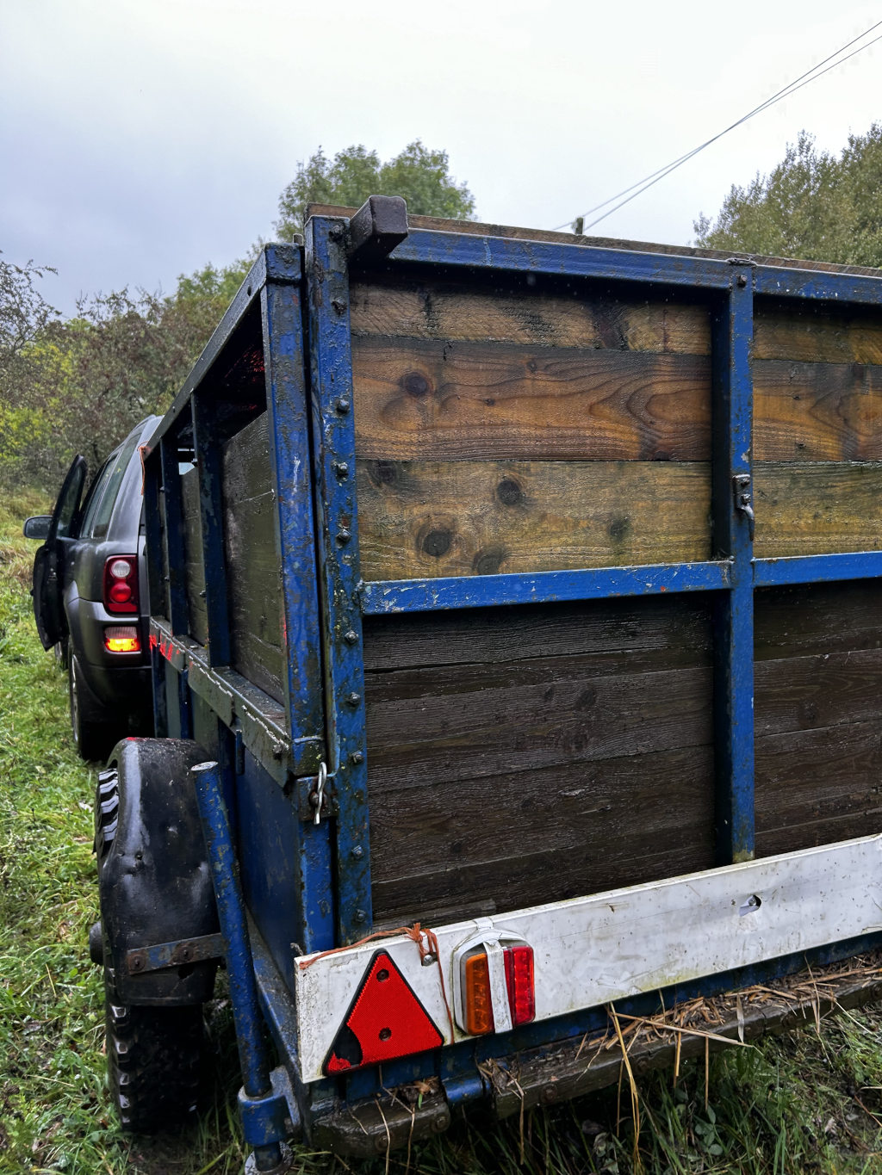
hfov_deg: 53.1
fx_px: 883
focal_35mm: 26
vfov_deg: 67.3
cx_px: 441
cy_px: 588
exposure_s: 1/121
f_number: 1.5
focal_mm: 5.7
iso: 32
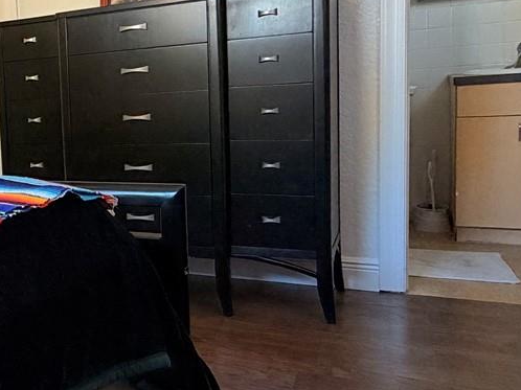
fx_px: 677
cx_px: -53
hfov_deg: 35.8
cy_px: 166
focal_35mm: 45
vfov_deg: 32.1
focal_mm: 2.22
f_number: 2.2
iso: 320
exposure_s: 1/61
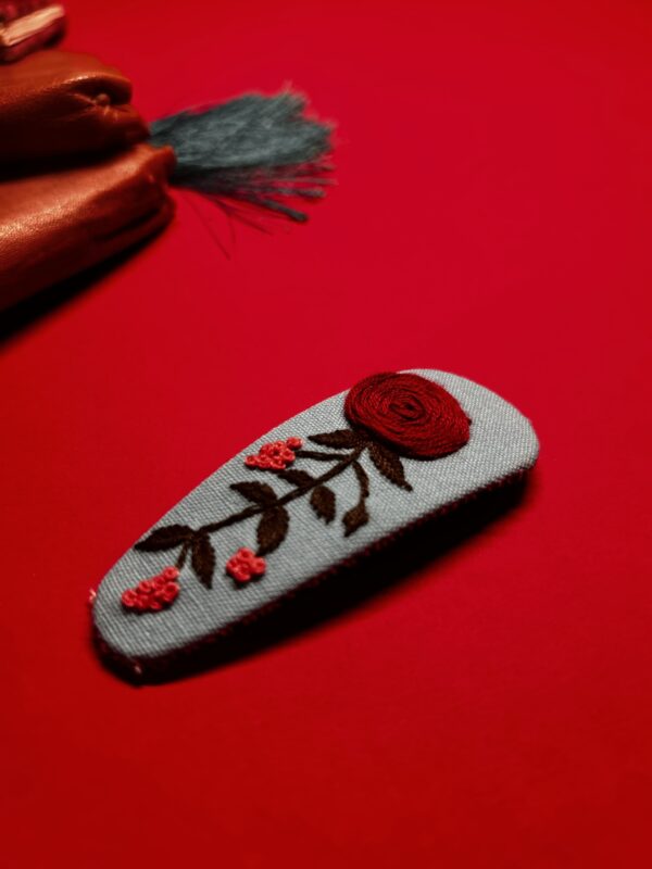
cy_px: 434
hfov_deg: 53.1
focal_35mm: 26
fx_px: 653
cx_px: 326
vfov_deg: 67.3
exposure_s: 1/74
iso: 125
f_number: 1.5
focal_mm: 5.7
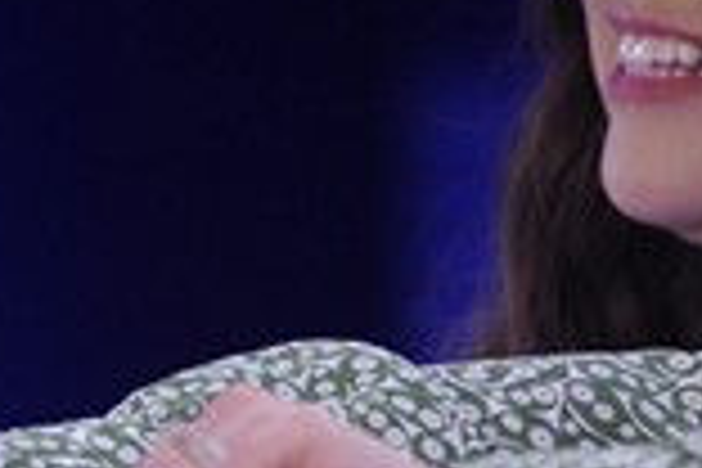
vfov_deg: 0.9
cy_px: 659
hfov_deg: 1.3
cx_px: -248
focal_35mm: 1536
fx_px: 29950
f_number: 2.8
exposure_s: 1/60
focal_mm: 200
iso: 400
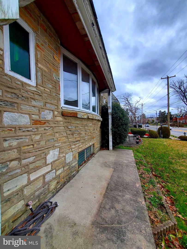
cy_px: 124
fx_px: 94
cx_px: 94
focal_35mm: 13
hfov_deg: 89.9
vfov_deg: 106.2
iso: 50
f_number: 2.2
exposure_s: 1/603
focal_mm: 1.8
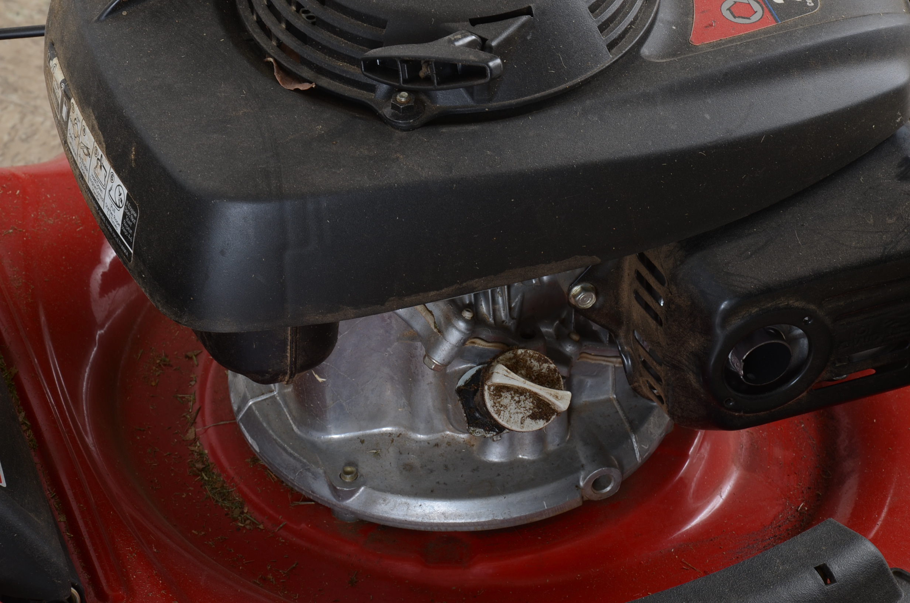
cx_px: 455
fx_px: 3973
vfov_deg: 8.7
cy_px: 302
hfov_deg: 13.1
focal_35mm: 158
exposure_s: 1/160
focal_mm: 105
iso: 125
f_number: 14
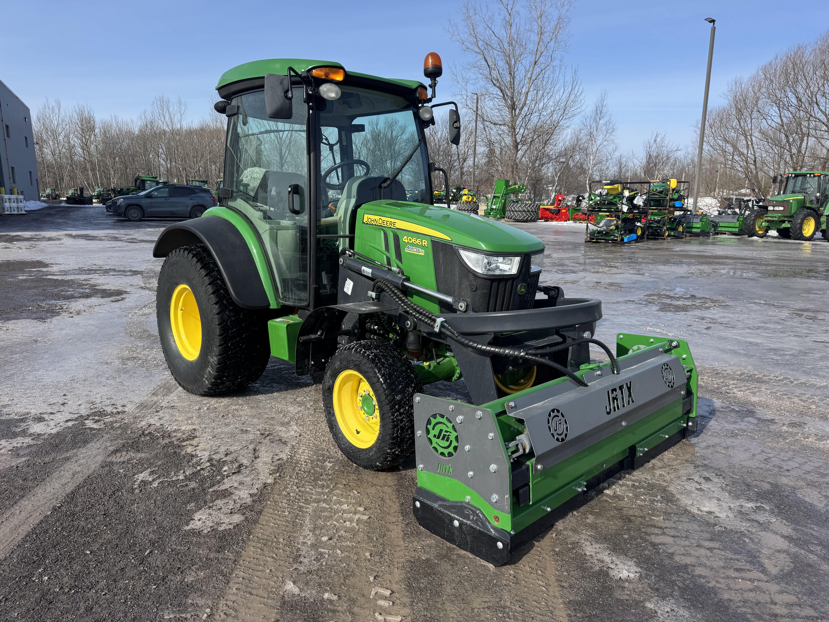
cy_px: 311
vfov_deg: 56.8
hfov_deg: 71.6
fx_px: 575
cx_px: 414
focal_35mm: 24
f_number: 1.78
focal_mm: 6.76
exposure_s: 1/4310
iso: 80
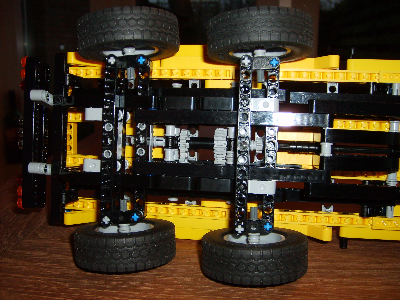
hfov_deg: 52.6
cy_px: 150
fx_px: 404
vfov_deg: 40.7
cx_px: 200
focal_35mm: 35
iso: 100
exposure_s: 1/45
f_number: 2.8
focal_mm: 5.8
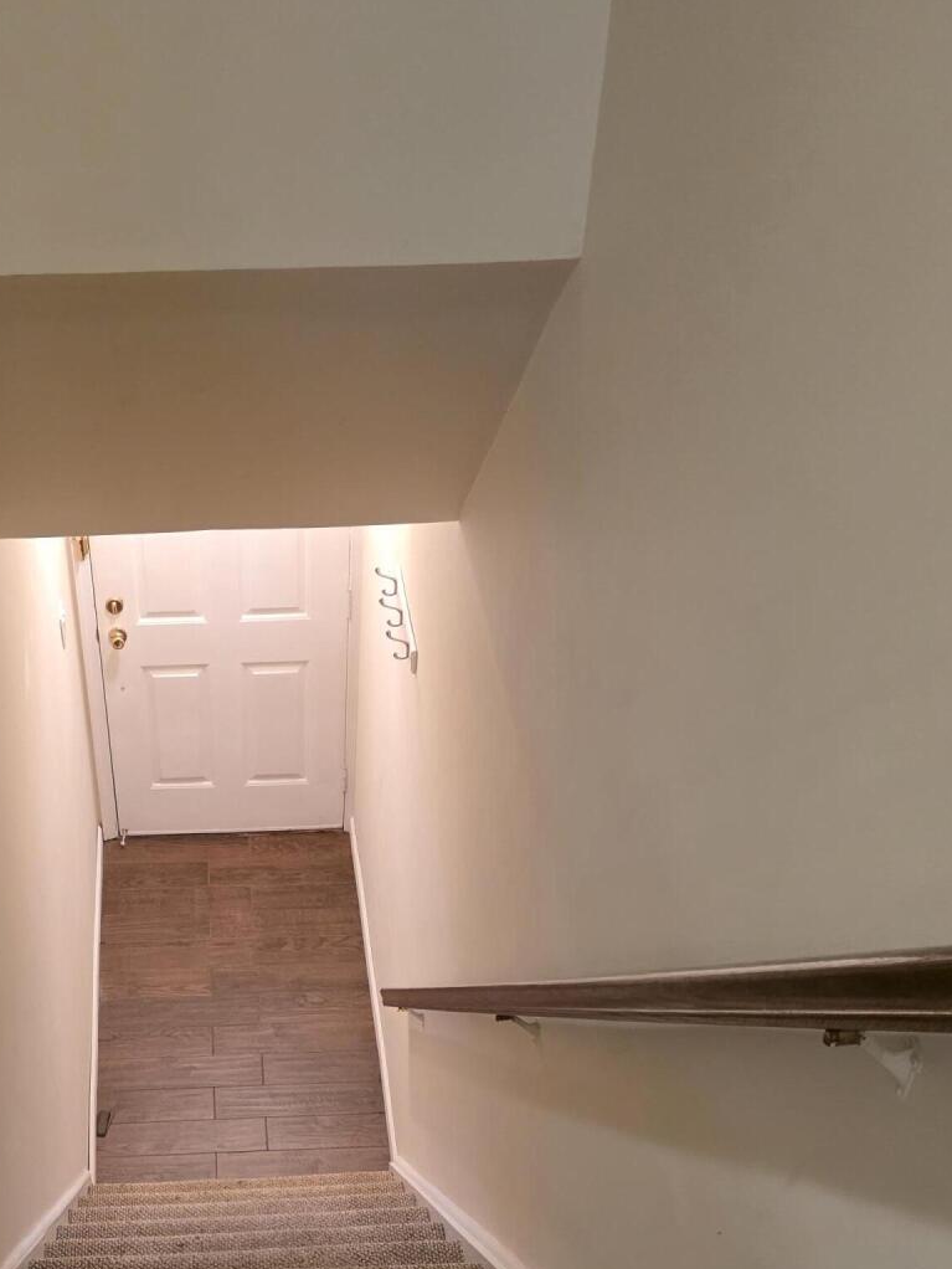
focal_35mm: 45
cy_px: 1136
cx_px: 277
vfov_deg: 39.2
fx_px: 1649
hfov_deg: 31.8
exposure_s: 1/120
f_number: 1.7
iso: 1000
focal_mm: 6.3
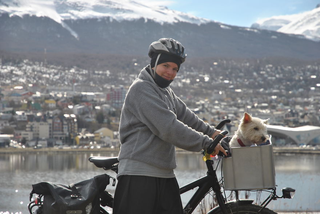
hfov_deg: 17.5
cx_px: 160
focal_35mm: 117
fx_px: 1041
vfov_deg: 11.7
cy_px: 107
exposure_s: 1/640
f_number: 6.3
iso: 100
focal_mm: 78
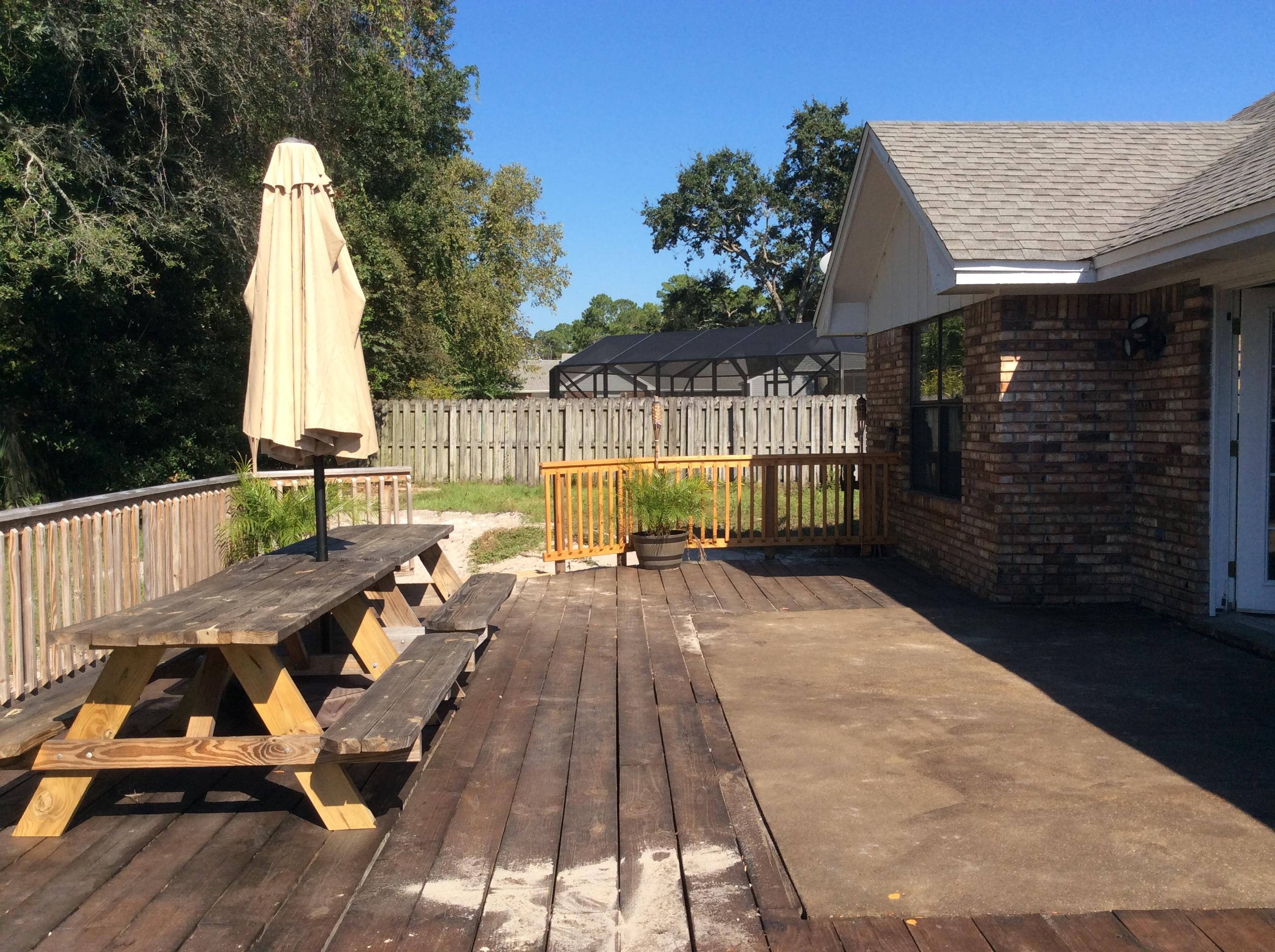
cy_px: 476
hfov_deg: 56.9
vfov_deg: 44.1
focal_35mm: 32
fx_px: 1177
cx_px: 638
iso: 32
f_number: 2.4
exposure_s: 1/1059
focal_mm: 3.3
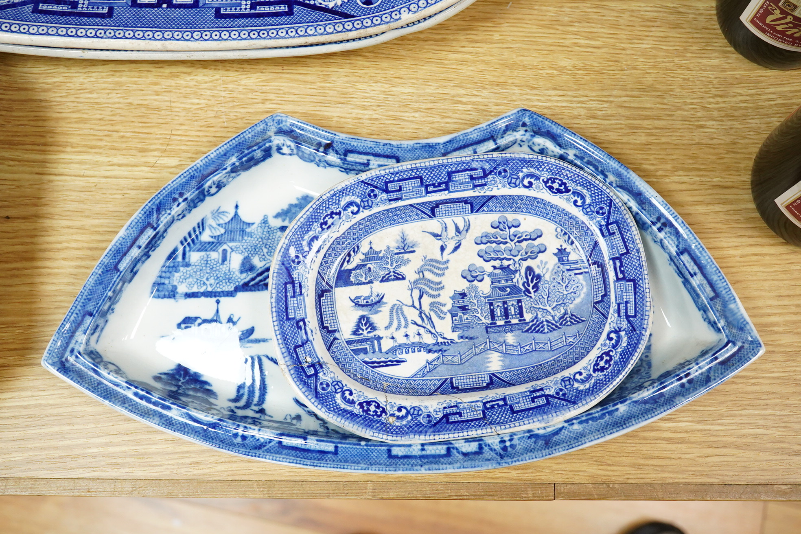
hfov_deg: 43.6
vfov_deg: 29.9
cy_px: 267
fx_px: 1001
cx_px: 400
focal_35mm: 45
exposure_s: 1/200
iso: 2500
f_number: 8
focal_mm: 30
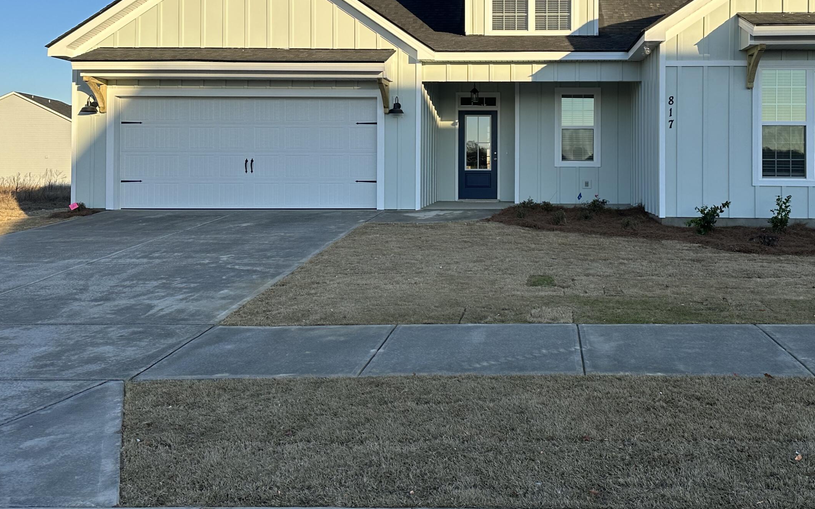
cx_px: 512
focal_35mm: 36
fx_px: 800
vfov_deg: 34.9
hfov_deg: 53.4
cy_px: 154
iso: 80
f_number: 1.78
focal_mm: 6.86
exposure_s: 1/2410
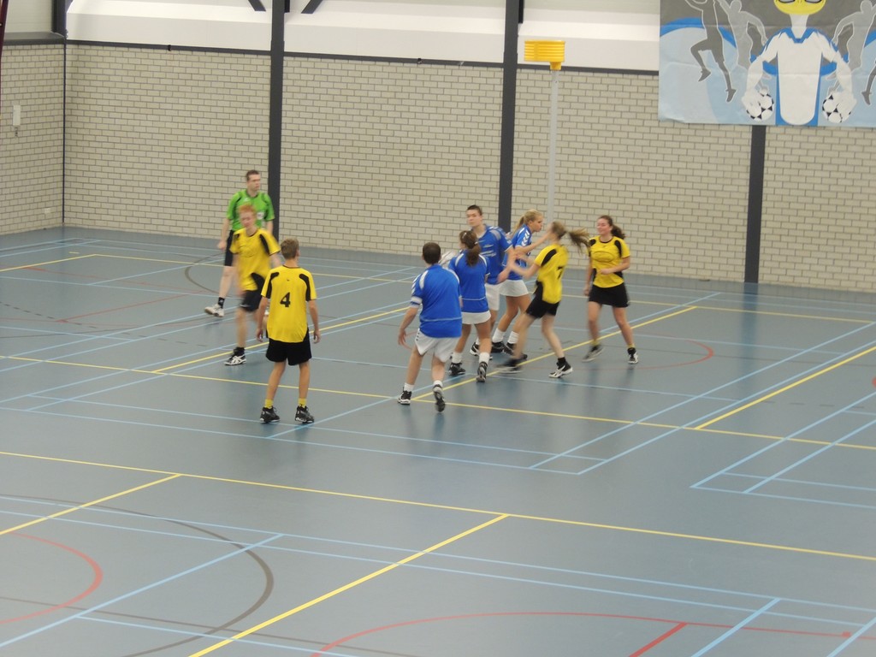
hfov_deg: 18.7
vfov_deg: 14.1
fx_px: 2657
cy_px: 328
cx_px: 438
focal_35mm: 105
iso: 400
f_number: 4.2
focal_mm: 18.7
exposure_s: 1/25
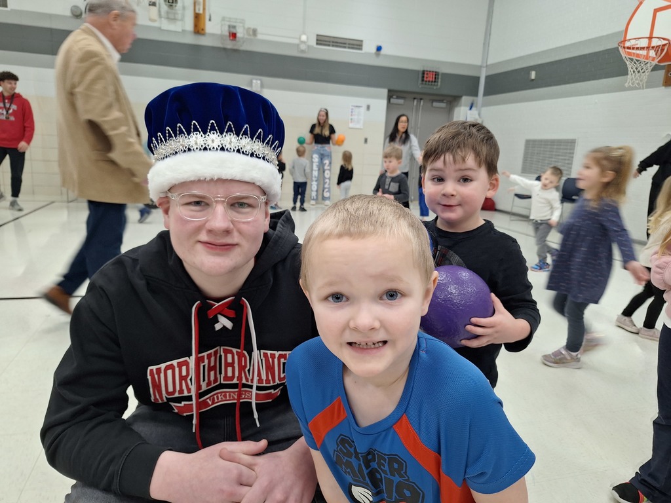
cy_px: 252
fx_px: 446
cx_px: 336
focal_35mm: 23
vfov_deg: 58.9
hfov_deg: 73.9
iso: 64
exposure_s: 1/40
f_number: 1.8
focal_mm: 5.54
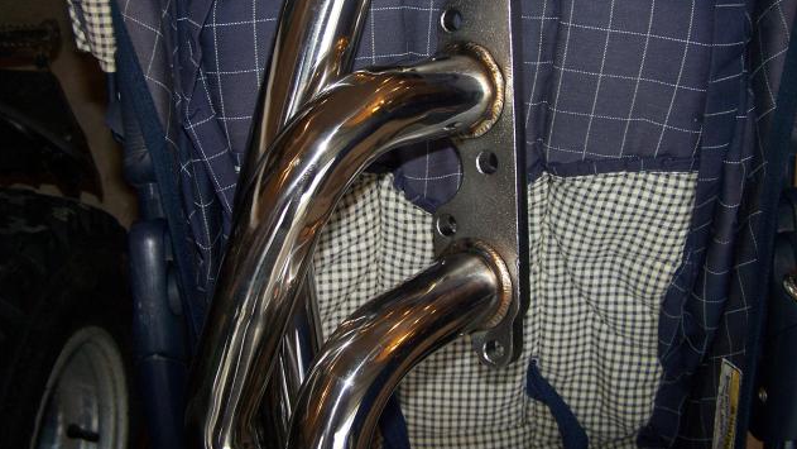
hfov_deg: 48.4
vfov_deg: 28.2
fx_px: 888
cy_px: 153
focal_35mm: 42
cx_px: 395
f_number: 2.8
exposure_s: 1/60
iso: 140
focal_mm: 6.3
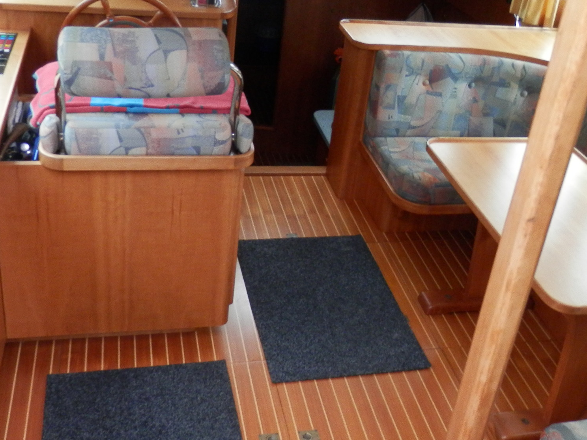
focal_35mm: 42
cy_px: 161
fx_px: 712
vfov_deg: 34.2
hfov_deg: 44.8
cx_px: 296
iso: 160
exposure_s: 1/30
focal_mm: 4.5
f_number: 3
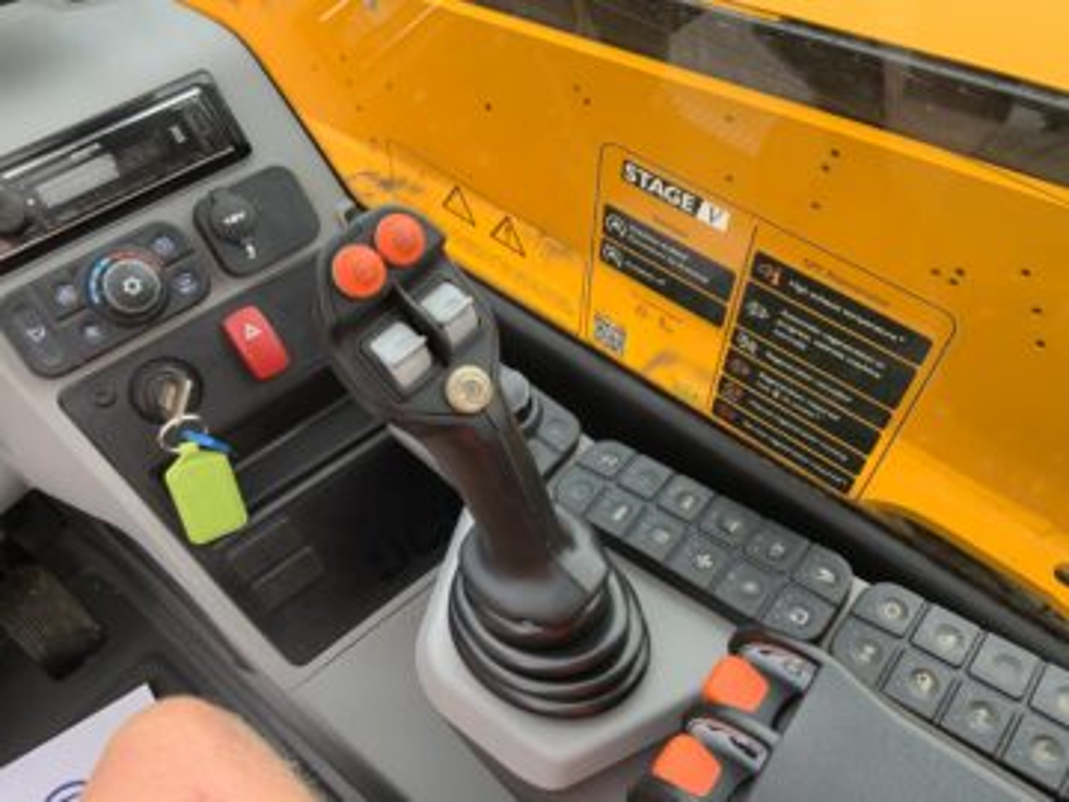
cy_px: 401
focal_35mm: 29
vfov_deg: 48.2
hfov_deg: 61.7
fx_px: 896
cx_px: 534
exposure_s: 1/122
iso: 16
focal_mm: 3
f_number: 1.8
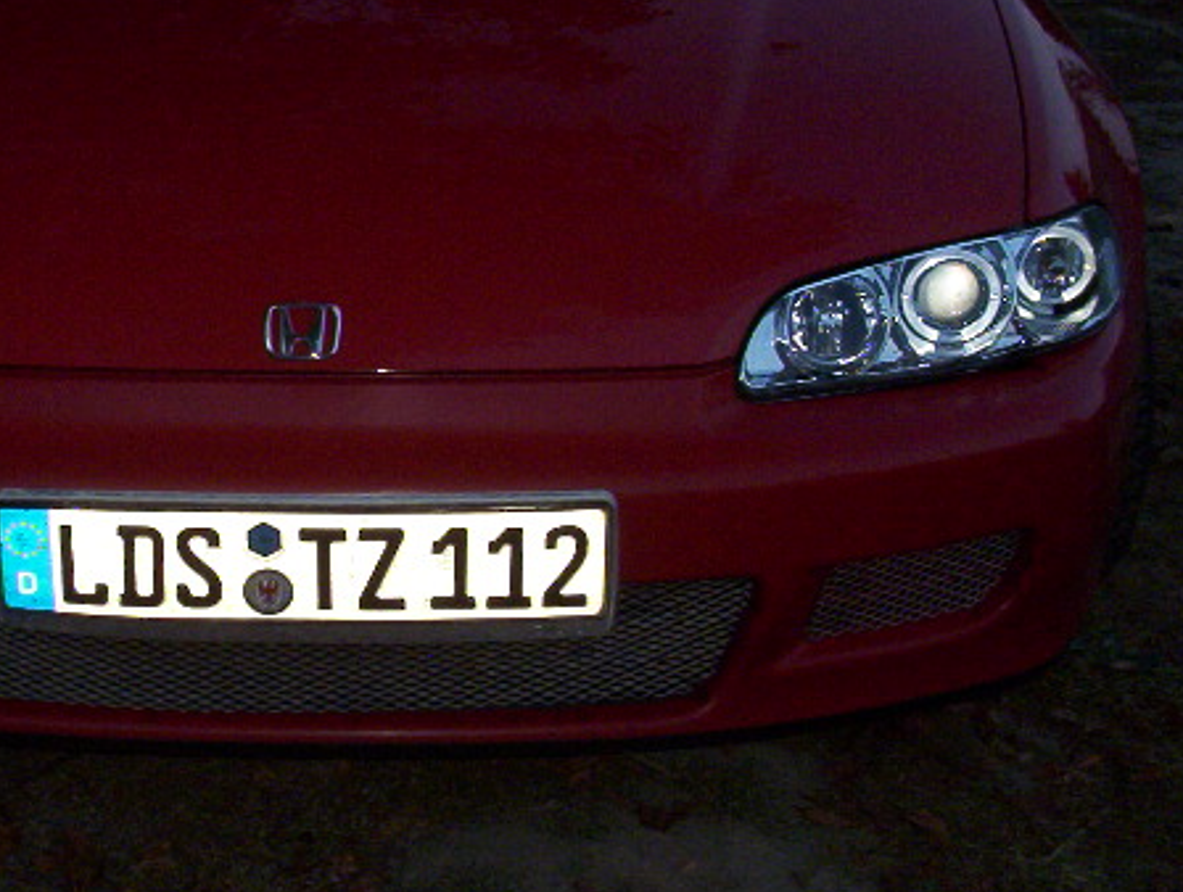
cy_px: 412
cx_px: 222
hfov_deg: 26.8
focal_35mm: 71
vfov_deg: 20.8
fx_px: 2432
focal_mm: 6
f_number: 4.5
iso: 140
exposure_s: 1/30
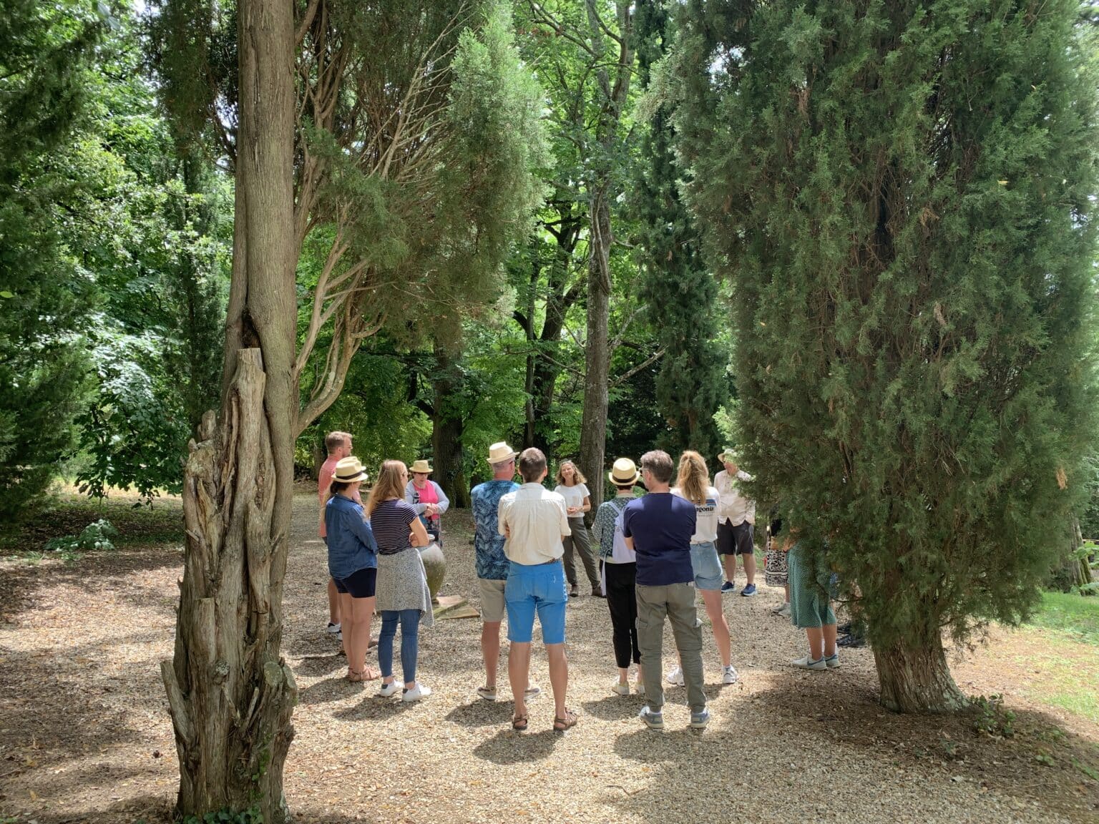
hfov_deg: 67.3
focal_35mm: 26
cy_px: 412
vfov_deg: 53.1
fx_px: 825
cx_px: 550
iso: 25
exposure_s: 1/122
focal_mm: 4.25
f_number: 1.8
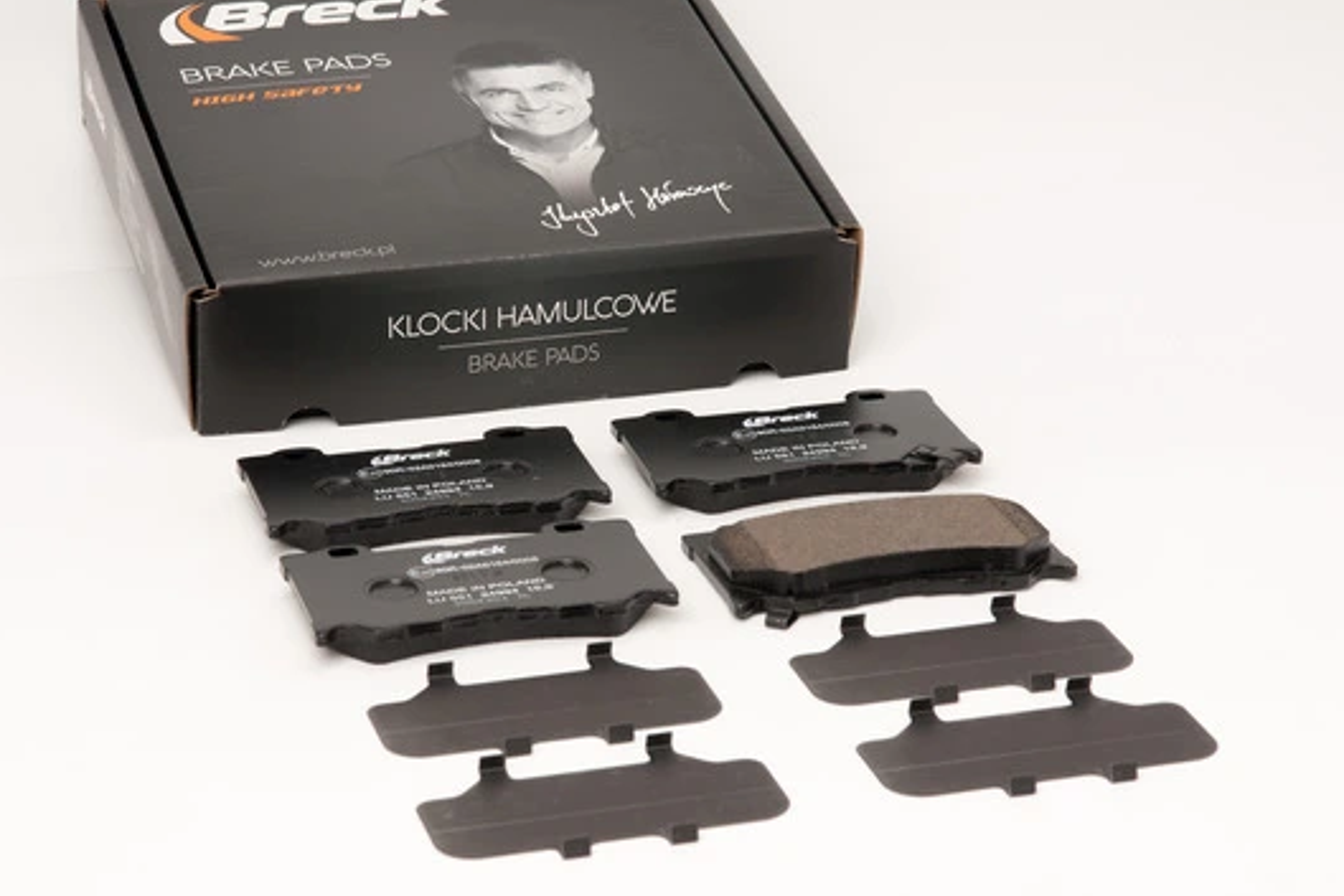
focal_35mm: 102
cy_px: 396
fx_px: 3809
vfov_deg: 13.4
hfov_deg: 20.0
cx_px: 666
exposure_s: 1/200
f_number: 11
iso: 100
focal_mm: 60
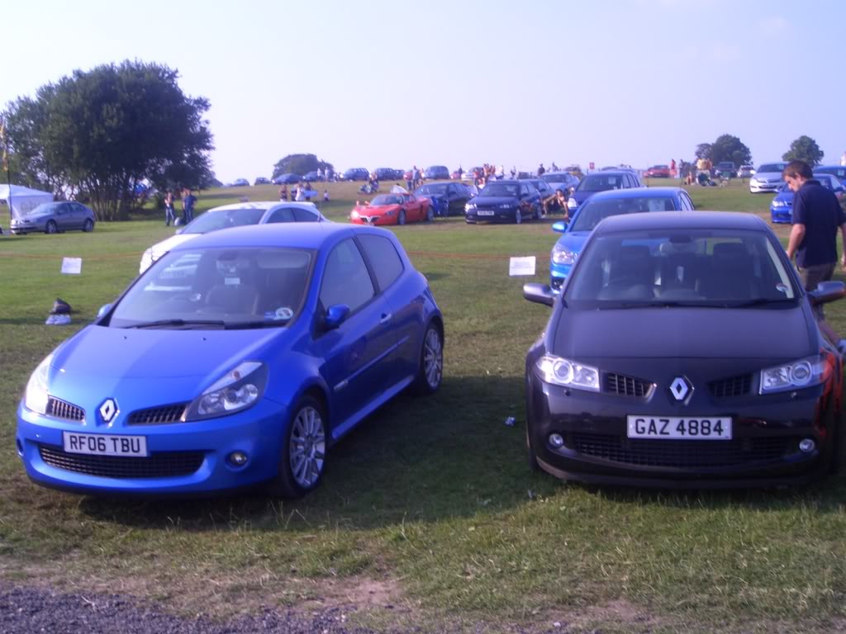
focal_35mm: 43
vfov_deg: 33.6
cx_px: 423
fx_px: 1051
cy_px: 317
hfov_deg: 43.9
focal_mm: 5.7
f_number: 4.3
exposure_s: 1/250
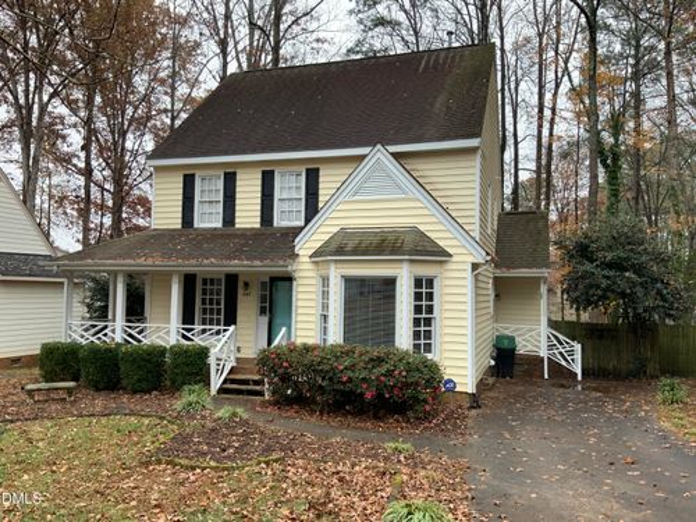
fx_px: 583
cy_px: 261
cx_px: 348
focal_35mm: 29
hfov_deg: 61.7
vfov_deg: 48.2
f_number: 1.8
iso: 16
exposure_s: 1/140
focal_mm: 3
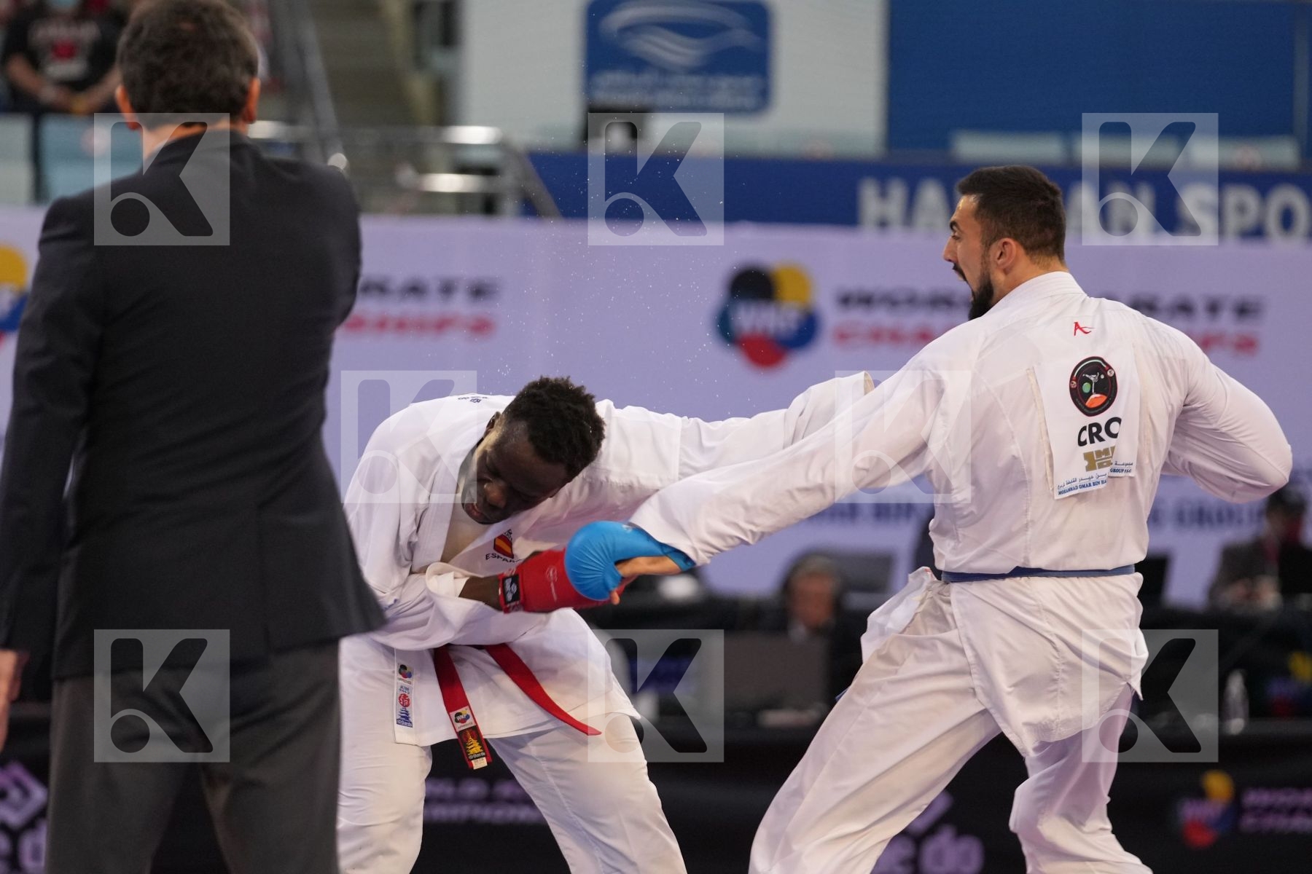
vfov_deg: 4.9
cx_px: 656
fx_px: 10167
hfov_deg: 7.4
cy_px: 437
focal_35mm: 279
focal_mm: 186
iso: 2500
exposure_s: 1/1000
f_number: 2.8
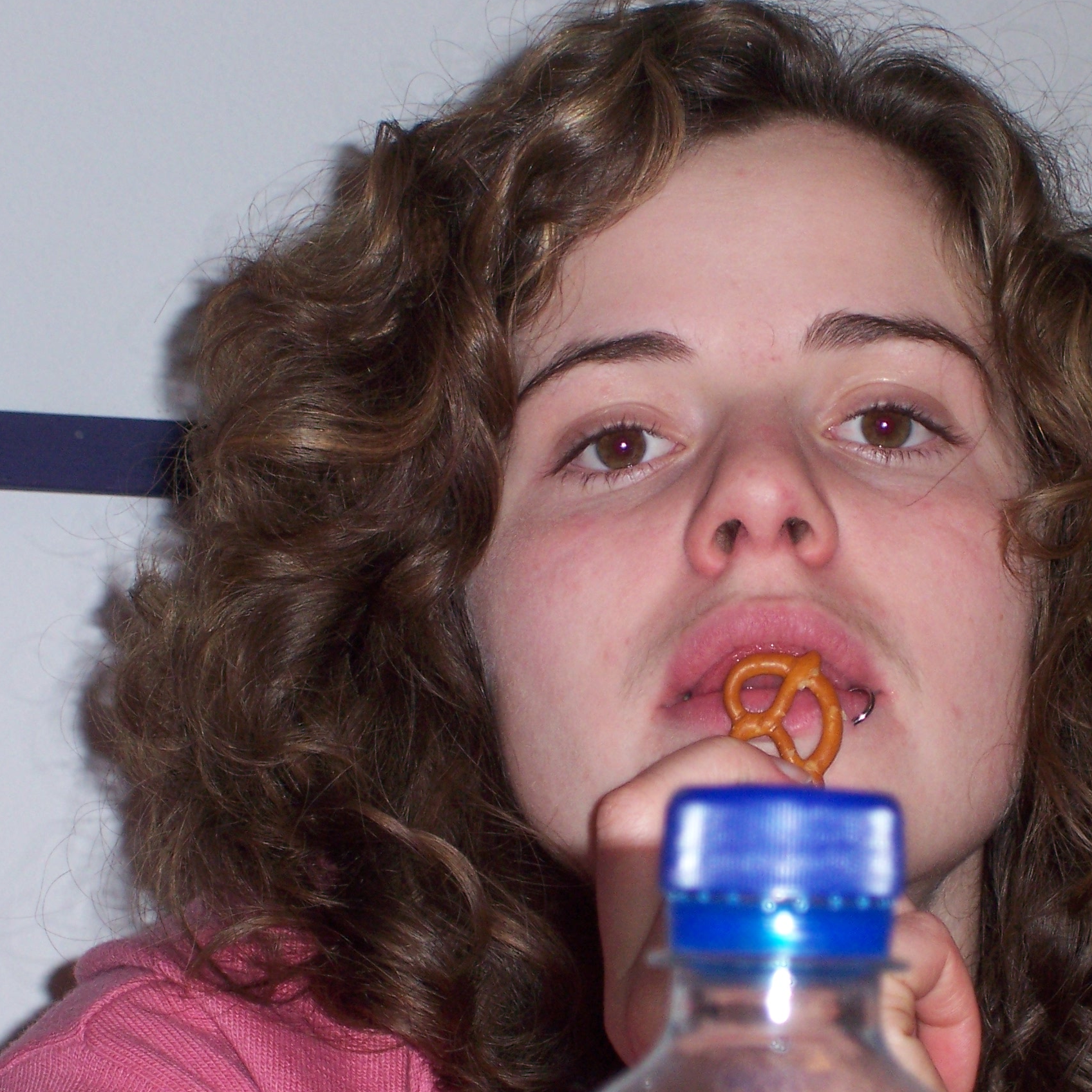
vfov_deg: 12.0
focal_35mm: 145
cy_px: 589
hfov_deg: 12.0
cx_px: 663
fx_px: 5175
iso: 125
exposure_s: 1/125
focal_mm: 18.6
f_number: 4.8
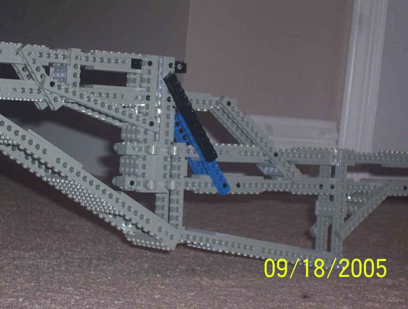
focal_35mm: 124
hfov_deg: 15.8
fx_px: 1466
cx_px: 204
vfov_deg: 12.0
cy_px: 154
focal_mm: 16.3
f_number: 4.62
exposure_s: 1/125
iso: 140
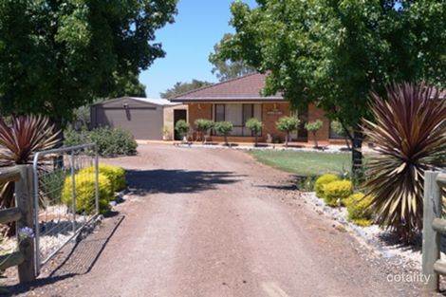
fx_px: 520
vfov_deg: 31.9
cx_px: 223
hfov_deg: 46.4
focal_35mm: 42
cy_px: 148
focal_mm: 28
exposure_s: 1/250
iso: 100
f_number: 9
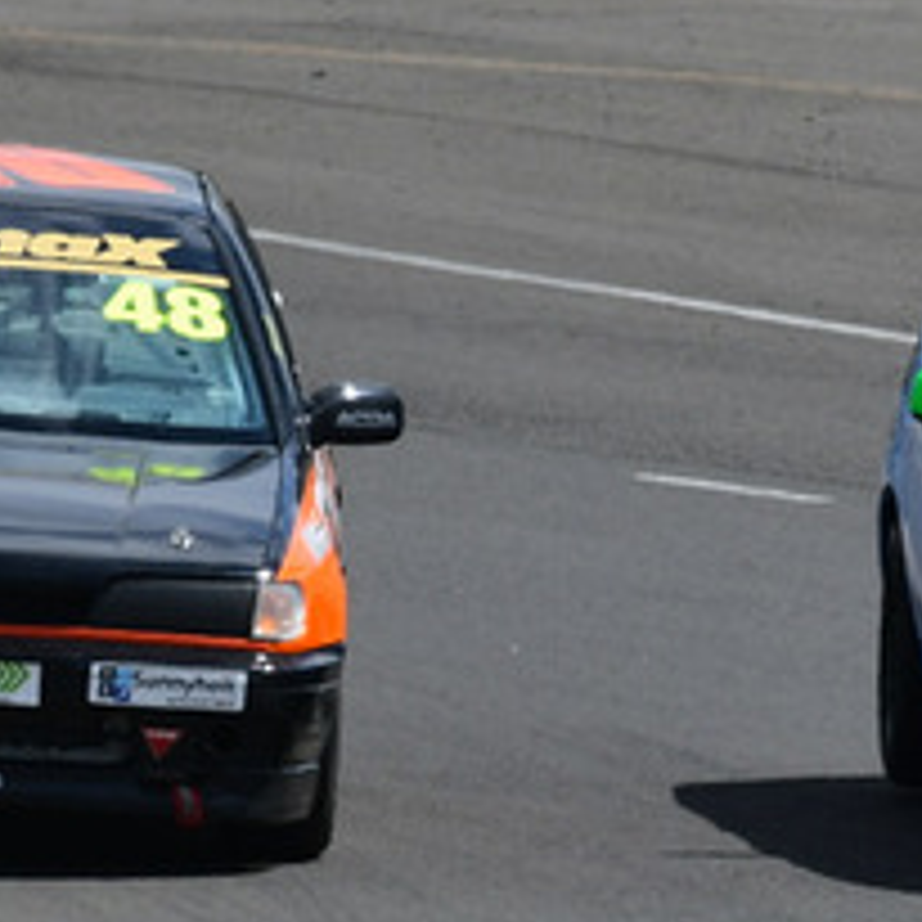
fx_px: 59997
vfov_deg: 0.9
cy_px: 328
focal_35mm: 1991
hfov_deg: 0.9
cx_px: 463
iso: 250
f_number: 10
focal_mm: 400
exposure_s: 1/640
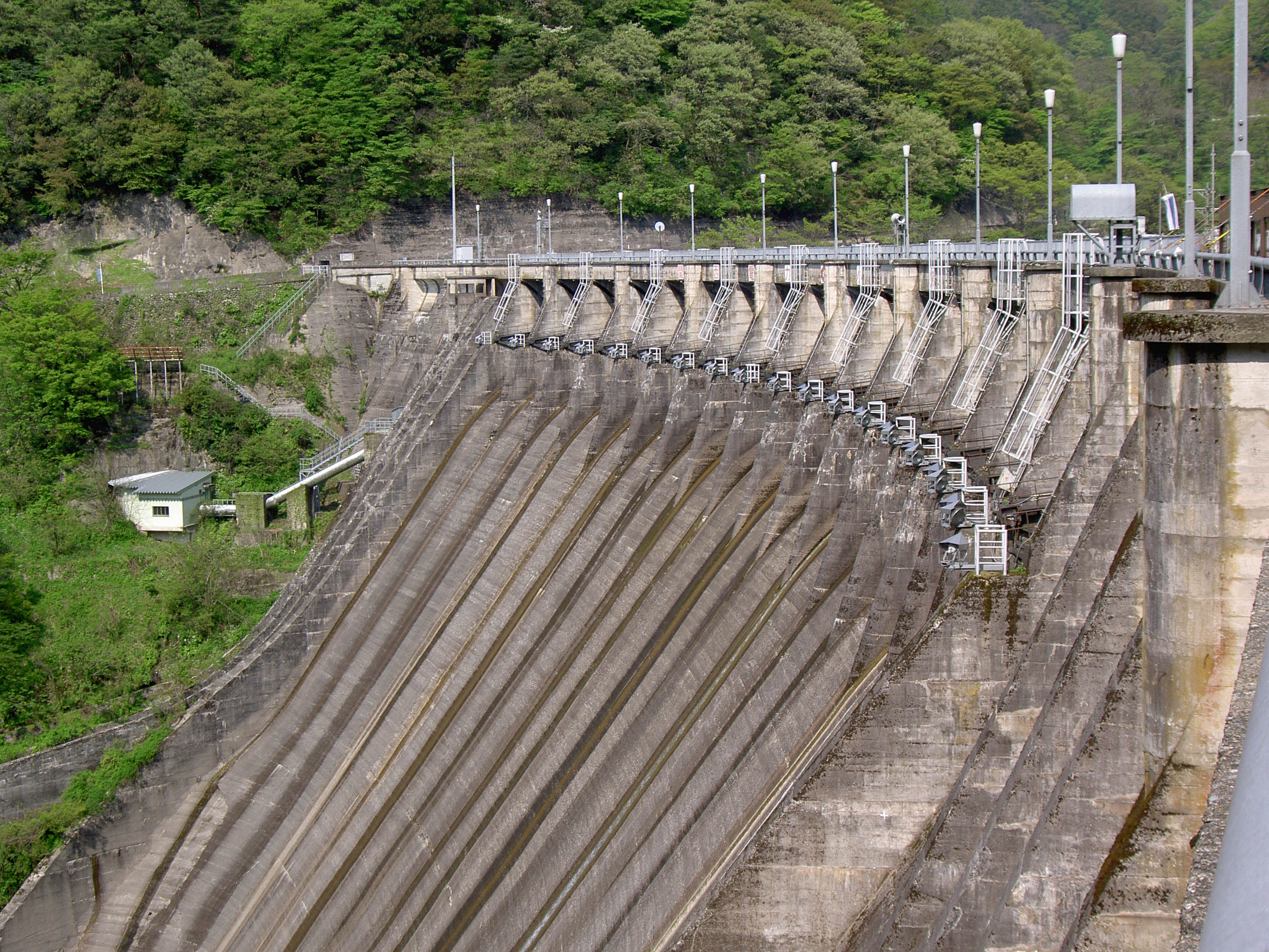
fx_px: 2016
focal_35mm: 55
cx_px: 634
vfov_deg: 26.6
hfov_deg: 34.9
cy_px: 476
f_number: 5.5
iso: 50
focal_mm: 11.3
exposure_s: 1/200
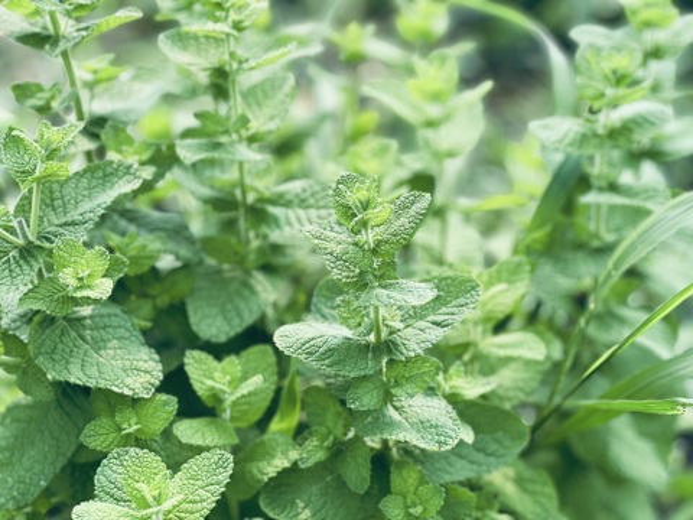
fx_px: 1542
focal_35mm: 77
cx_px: 346
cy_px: 260
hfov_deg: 25.3
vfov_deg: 19.1
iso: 25
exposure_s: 1/235
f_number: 2.8
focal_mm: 9
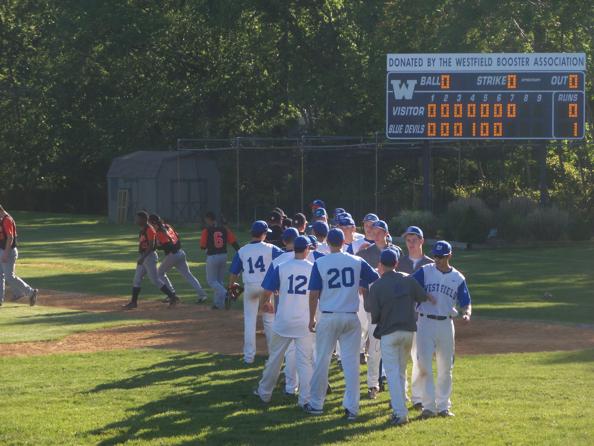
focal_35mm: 140
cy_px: 223
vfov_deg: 10.6
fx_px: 2402
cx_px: 297
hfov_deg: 14.1
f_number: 5.7
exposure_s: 1/200
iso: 80
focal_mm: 25.3
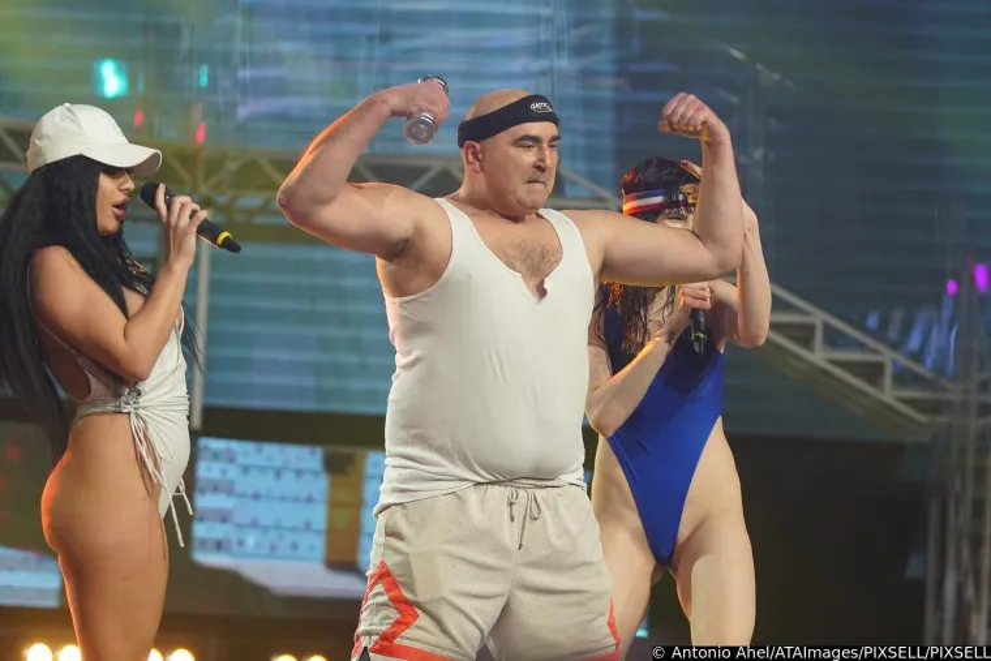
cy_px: 330
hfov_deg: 14.4
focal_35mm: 142
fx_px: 3909
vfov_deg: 9.7
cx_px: 496
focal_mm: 95
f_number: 2.8
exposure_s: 1/200
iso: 800
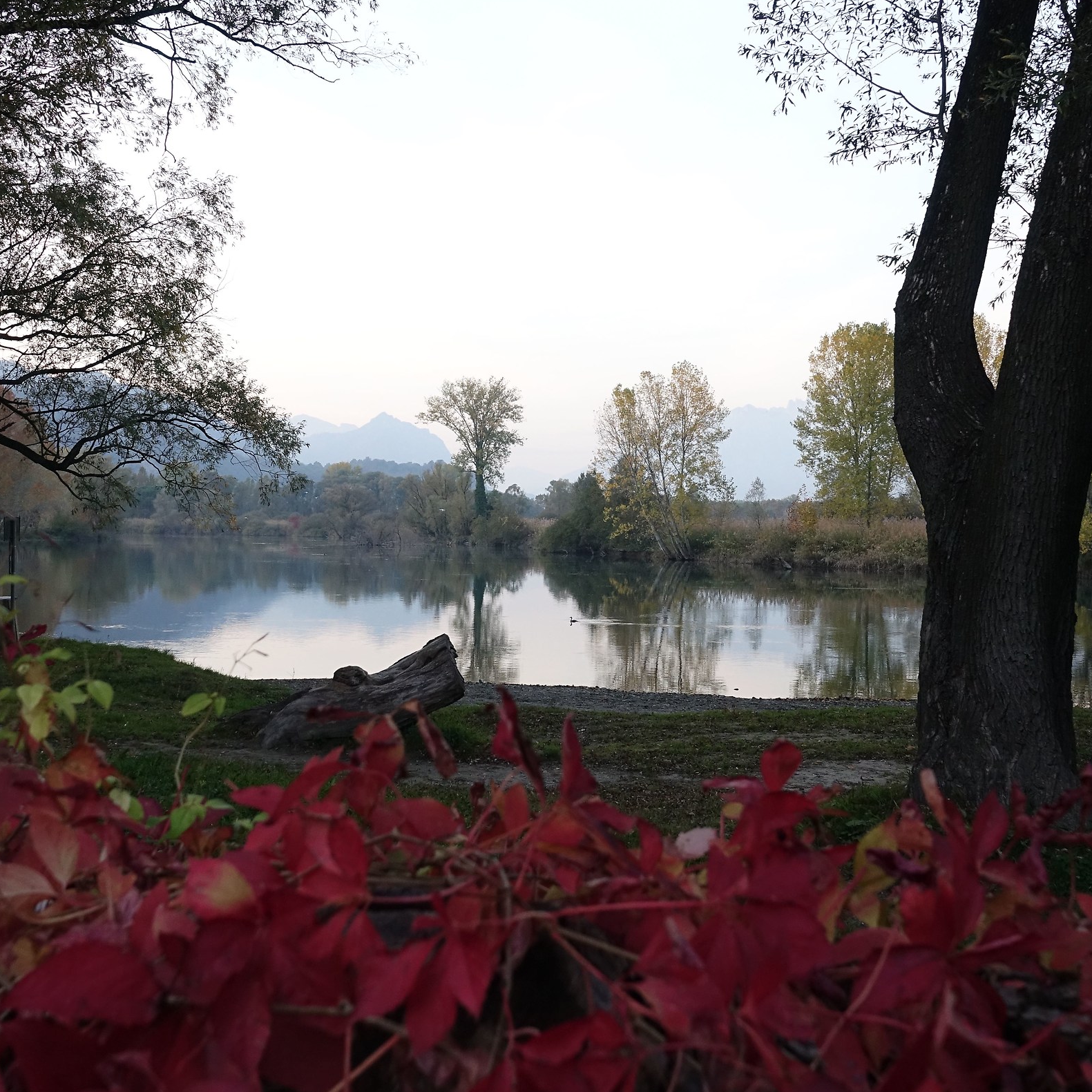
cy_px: 544
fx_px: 1428
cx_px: 582
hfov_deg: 41.8
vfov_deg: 41.9
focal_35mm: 40
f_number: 3.5
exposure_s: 1/125
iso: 500
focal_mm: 11.51
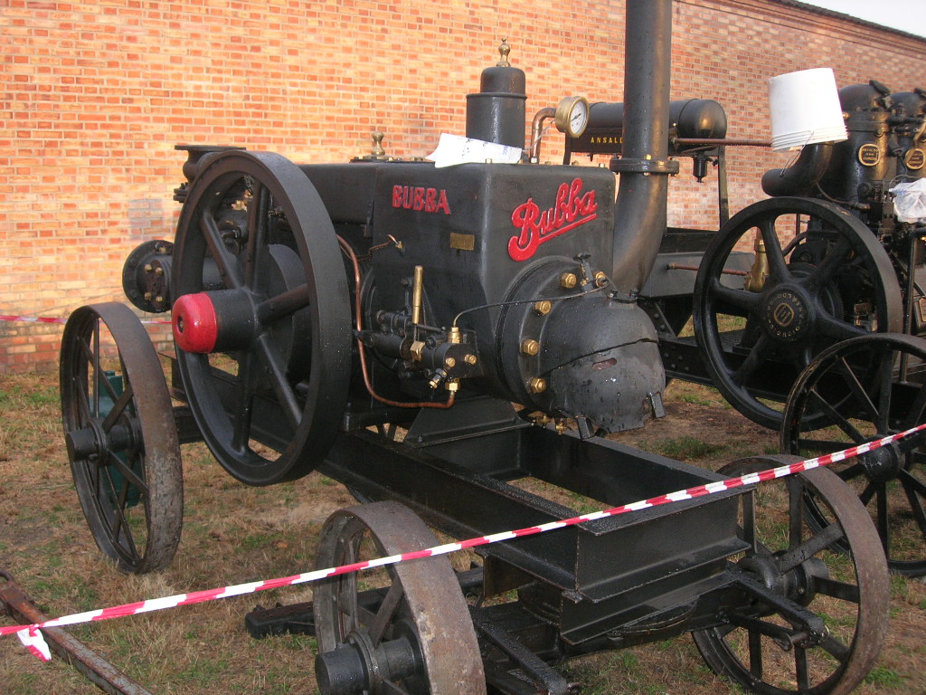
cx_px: 463
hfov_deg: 49.0
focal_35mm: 38
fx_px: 1017
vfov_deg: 37.7
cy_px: 348
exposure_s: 1/60.1
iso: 96
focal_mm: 7.8
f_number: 2.8
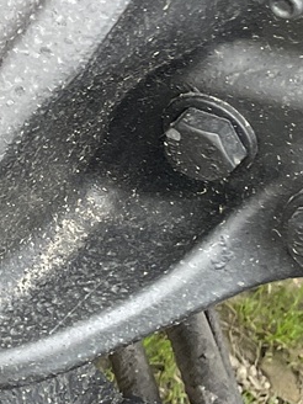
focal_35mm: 144
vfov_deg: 13.4
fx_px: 1681
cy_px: -43
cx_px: -426
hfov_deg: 9.2
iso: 125
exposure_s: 1/121
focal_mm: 4.2
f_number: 1.6
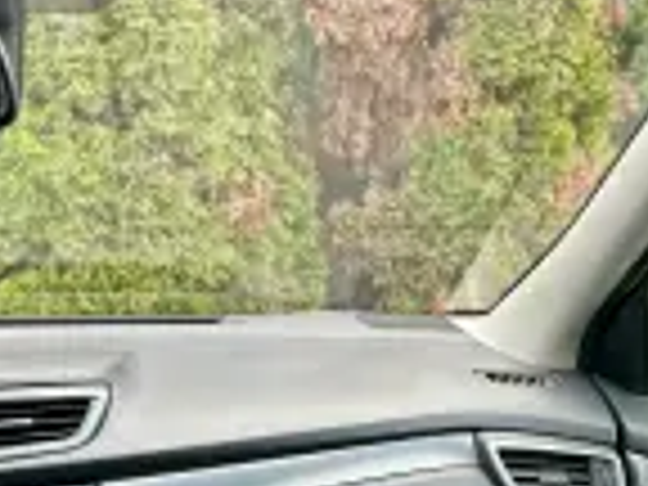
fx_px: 1123
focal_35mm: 60
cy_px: 472
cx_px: 500
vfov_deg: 23.5
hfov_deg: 31.5
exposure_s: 1/132
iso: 64
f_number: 1.78
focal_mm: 6.86
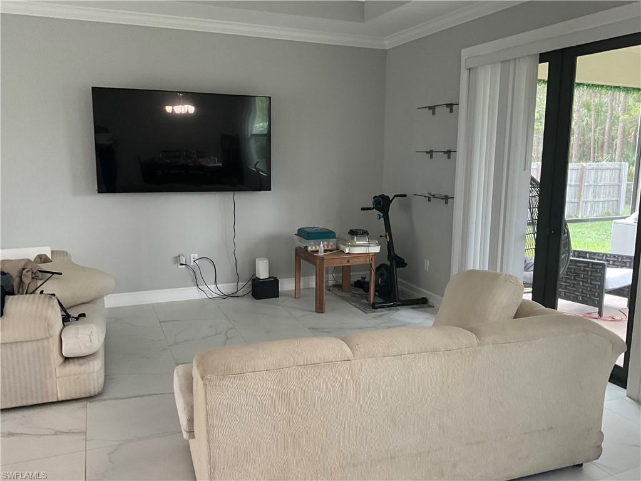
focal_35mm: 29
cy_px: 240
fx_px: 537
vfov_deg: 48.2
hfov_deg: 61.7
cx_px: 320
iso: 125
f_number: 1.8
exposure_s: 1/60
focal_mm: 3
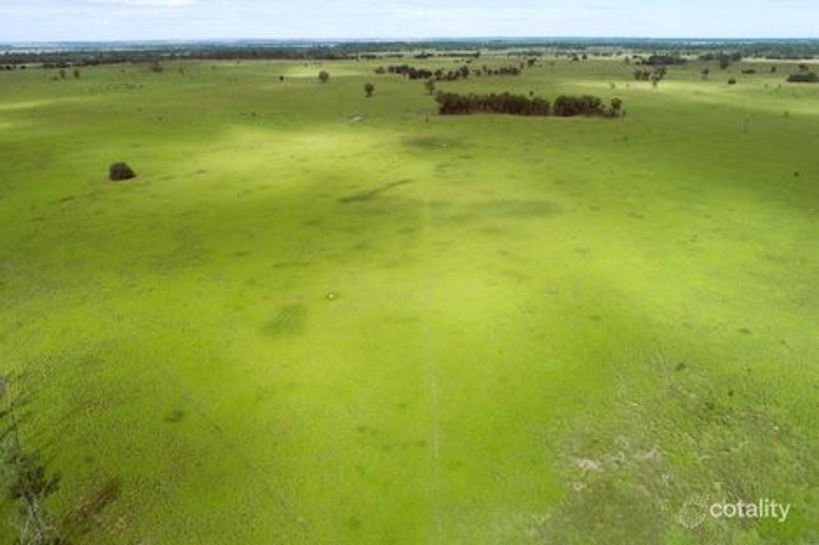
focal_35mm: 24
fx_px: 546
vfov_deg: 53.1
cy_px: 272
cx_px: 410
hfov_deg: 73.8
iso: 100
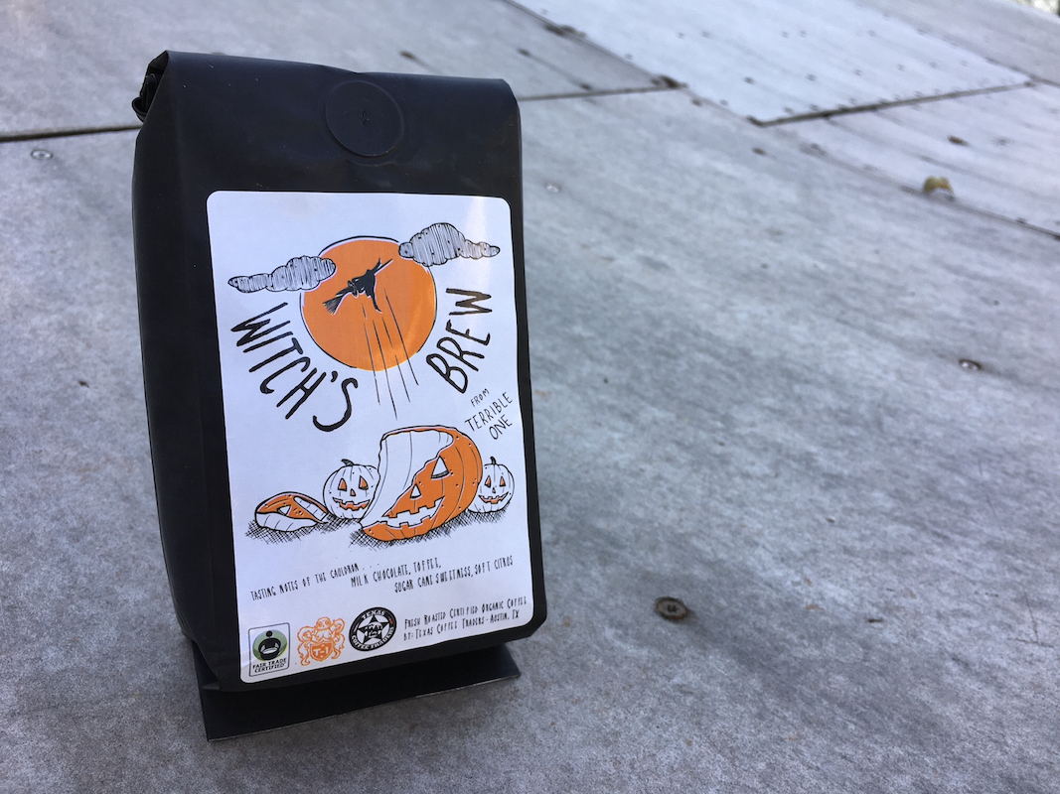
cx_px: 530
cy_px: 397
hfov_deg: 61.7
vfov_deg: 48.2
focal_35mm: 29
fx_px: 888
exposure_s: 1/138
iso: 25
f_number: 2.2
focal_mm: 4.15
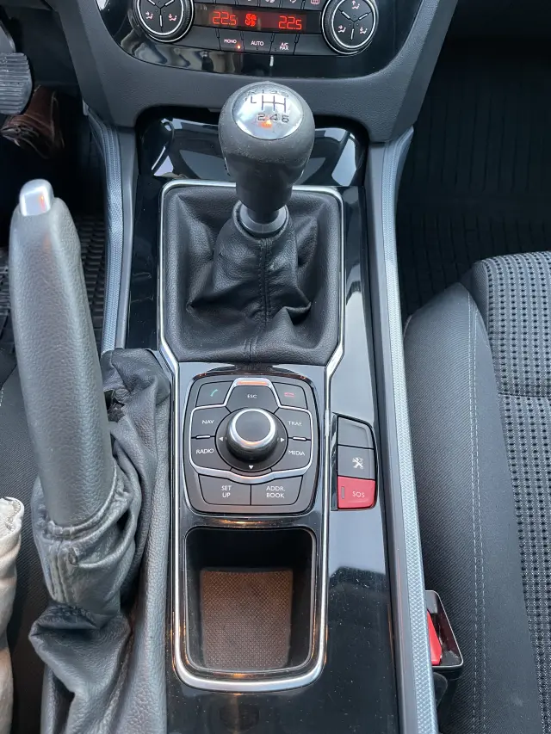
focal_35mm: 26
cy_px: 367
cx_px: 276
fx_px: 552
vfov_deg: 67.3
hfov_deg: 53.1
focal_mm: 4.2
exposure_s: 1/59
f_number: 1.6
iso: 320
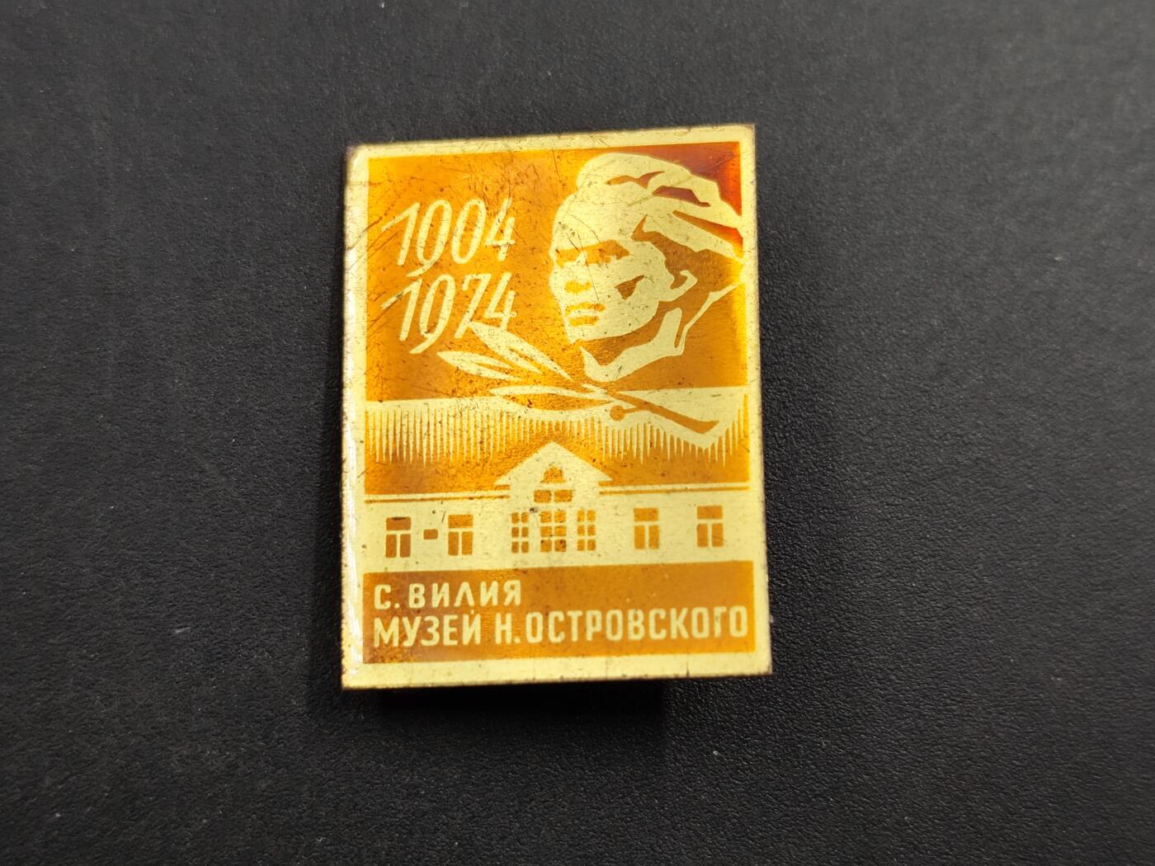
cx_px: 578
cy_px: 433
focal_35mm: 65
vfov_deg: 22.6
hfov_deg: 29.8
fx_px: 2169
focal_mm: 6.14
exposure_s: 1/101
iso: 50
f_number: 1.65
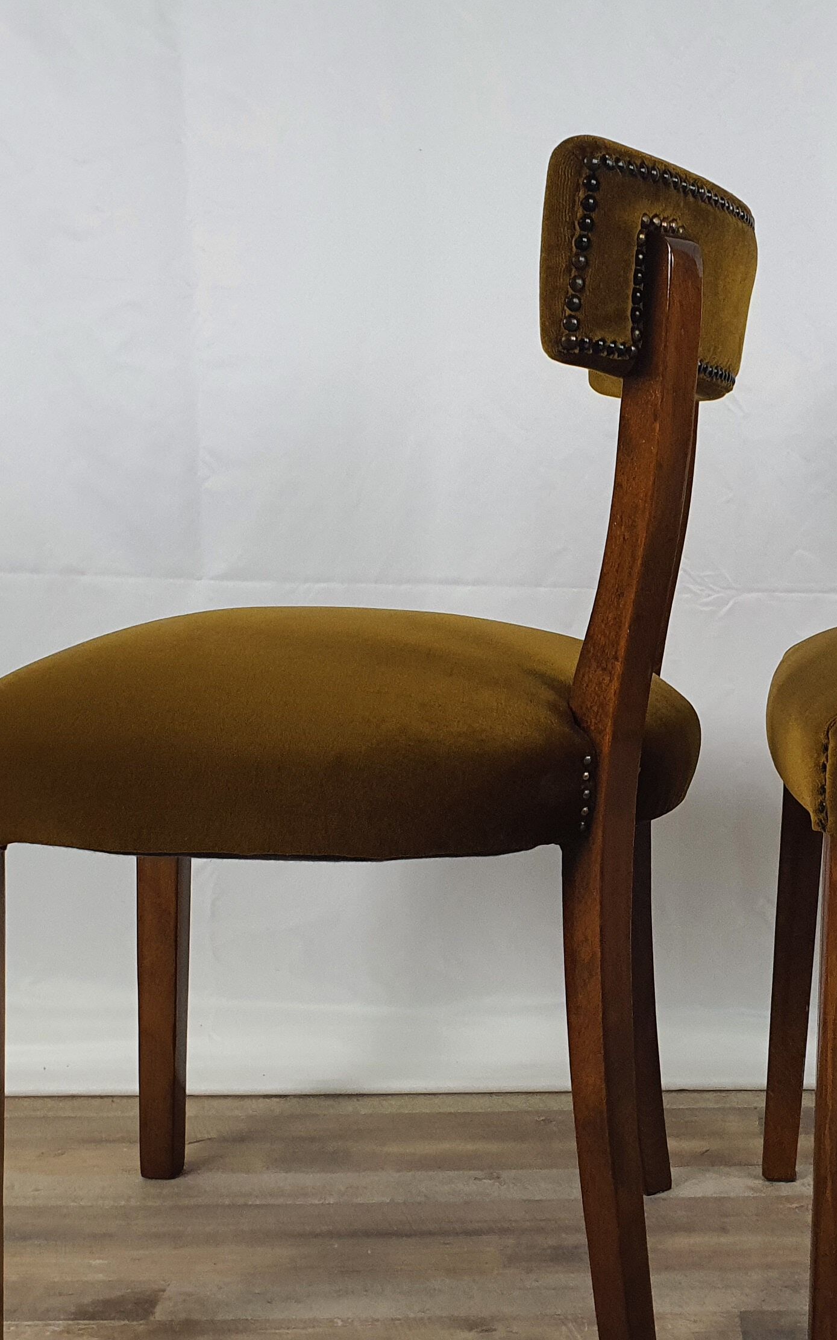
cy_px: 718
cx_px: 704
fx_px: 1825
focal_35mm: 50
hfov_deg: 25.3
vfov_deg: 40.3
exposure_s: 1/100
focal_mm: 4.3
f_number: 2.4
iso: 250
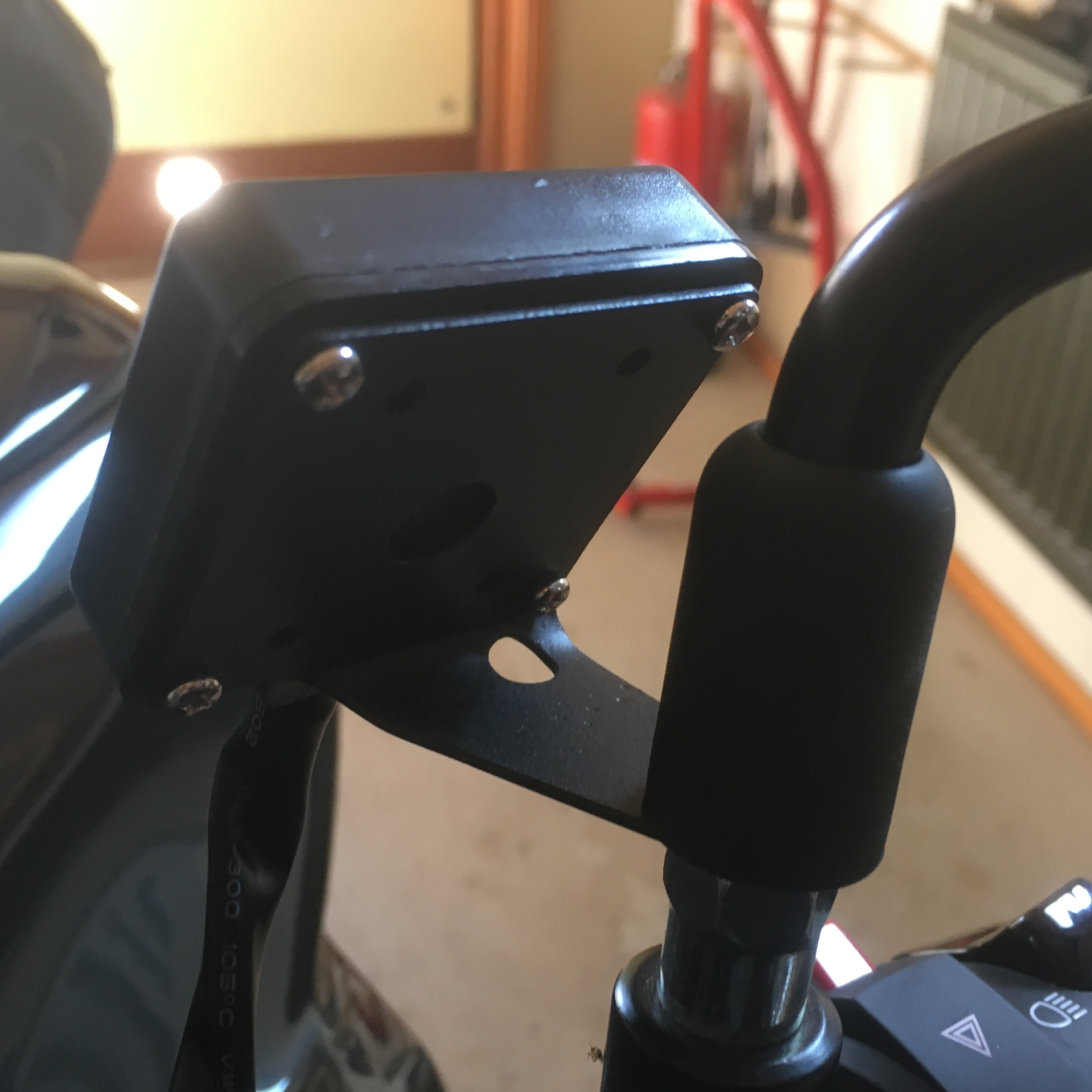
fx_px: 1392
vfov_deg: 42.8
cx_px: 506
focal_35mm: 39
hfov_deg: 42.8
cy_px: 592
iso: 100
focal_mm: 4.15
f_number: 2.2
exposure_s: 1/33
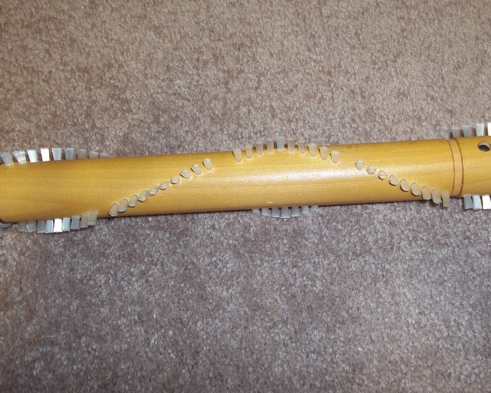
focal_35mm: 40
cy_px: 171
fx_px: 581
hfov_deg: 45.6
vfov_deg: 37.3
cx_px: 285
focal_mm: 5.7
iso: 80
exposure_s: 1/30
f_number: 2.9
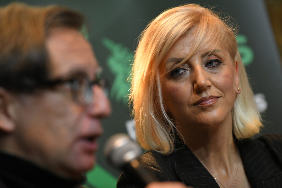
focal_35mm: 200
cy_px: 94
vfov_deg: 6.9
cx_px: 141
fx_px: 1567
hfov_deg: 10.3
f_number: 4
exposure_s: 1/160
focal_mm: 200
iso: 4000
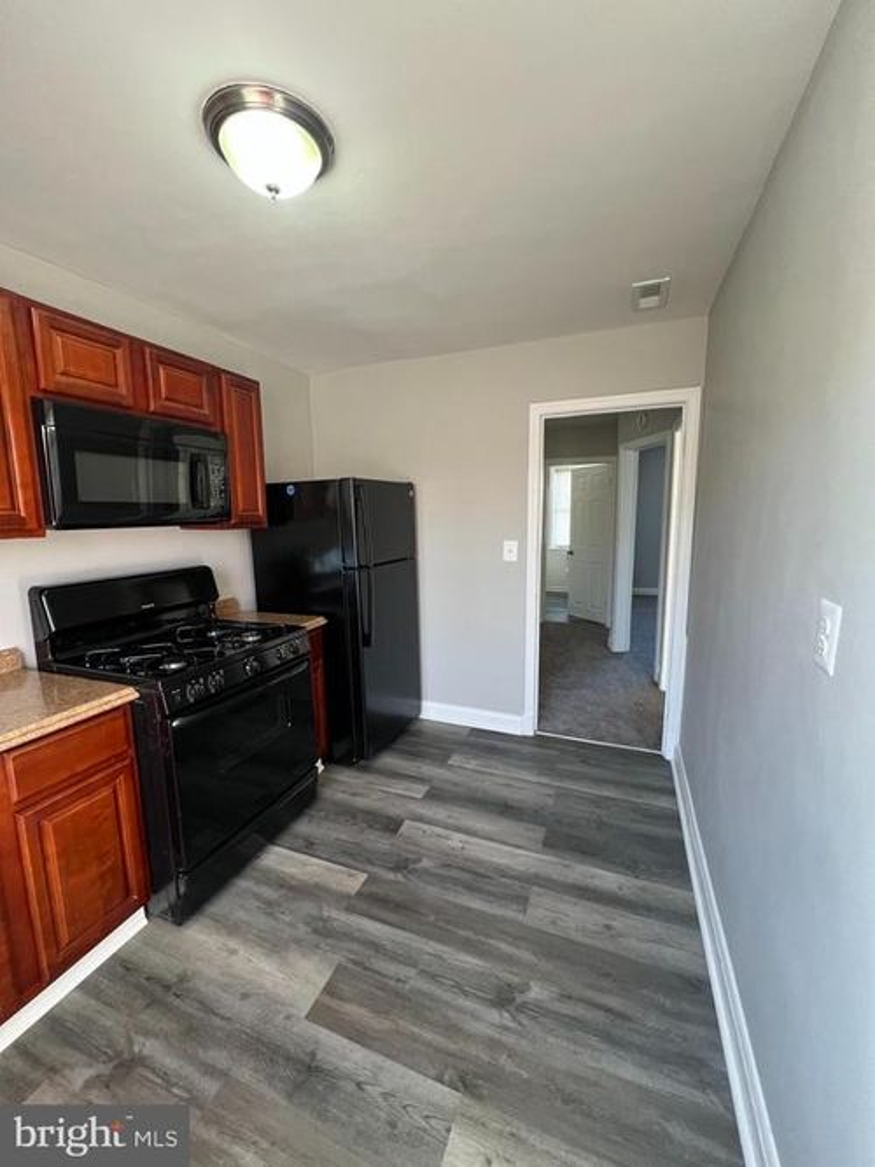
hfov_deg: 89.9
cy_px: 584
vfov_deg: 106.2
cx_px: 438
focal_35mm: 13
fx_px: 438
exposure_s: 1/99
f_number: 1.8
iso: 160
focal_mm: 1.57
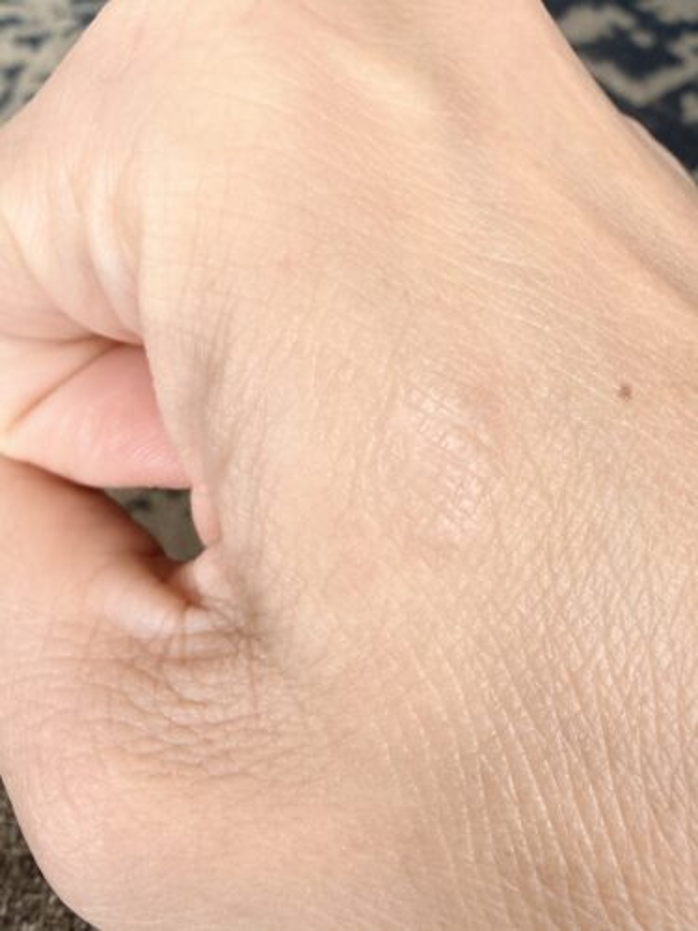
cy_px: 466
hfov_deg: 56.8
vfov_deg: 71.6
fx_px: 645
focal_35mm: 24
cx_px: 349
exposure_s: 1/99
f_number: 2.2
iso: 125
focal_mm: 2.22
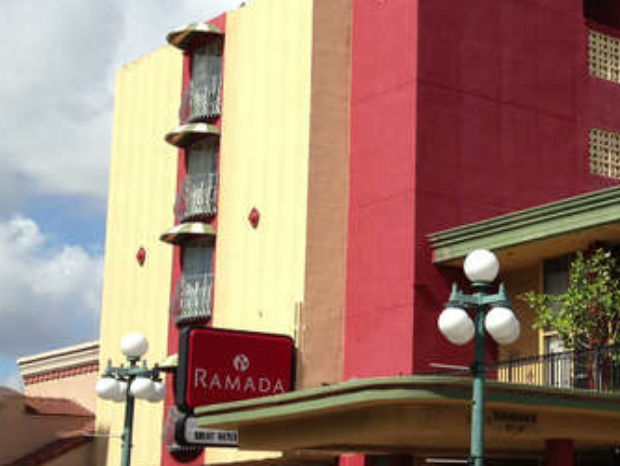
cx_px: 687
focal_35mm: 84
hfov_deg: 22.0
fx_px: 1505
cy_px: 240
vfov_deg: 17.6
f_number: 2.4
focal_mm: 4.28
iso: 50
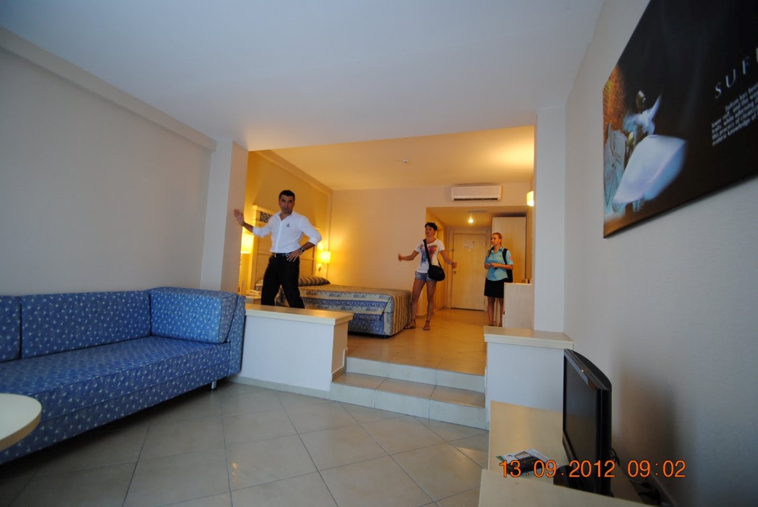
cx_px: 379
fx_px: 316
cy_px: 254
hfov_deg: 100.3
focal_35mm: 15
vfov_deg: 77.5
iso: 360
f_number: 3.5
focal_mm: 10
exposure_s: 1/30
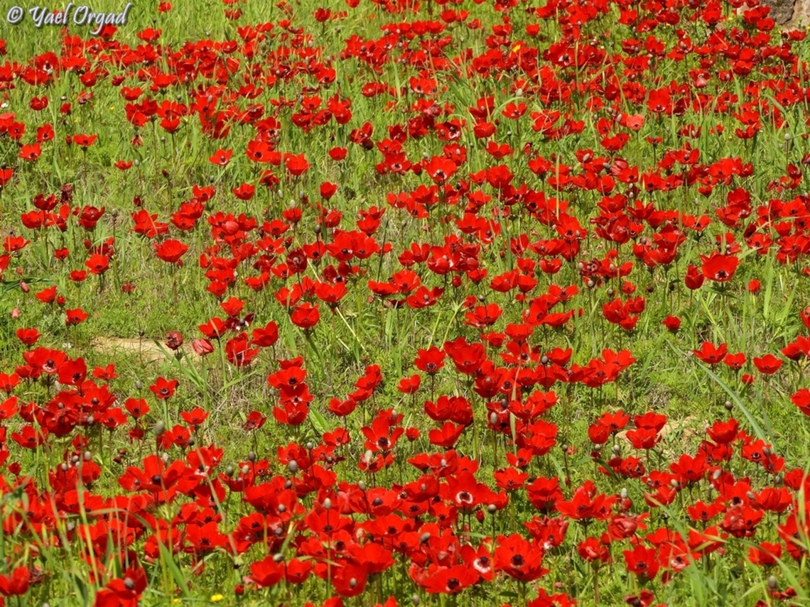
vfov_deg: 5.5
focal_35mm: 270
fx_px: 6318
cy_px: 304
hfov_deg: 7.3
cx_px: 405
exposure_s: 1/640
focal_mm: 48.4
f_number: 5.5
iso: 100
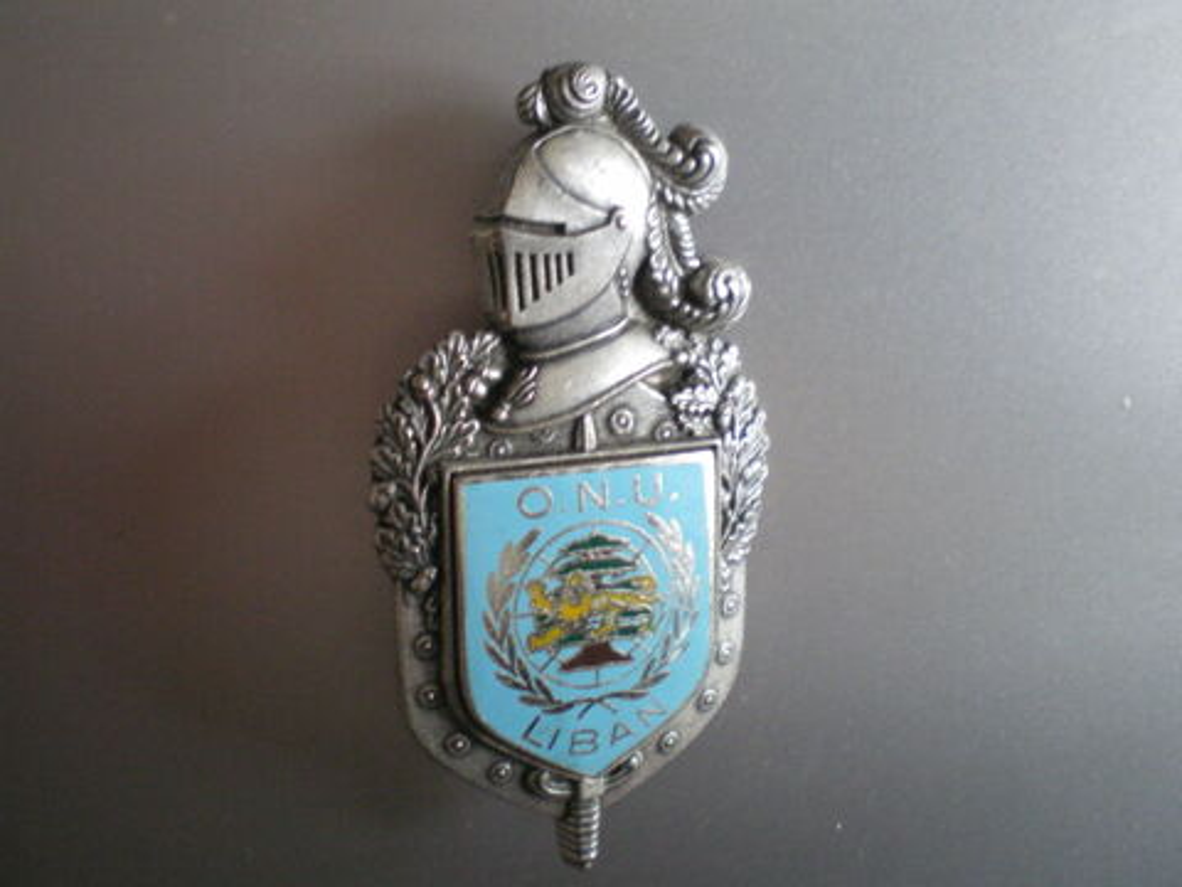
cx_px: 591
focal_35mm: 38
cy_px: 444
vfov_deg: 37.7
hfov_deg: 49.0
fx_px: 1298
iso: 400
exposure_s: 1/20
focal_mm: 6.3
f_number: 3.1
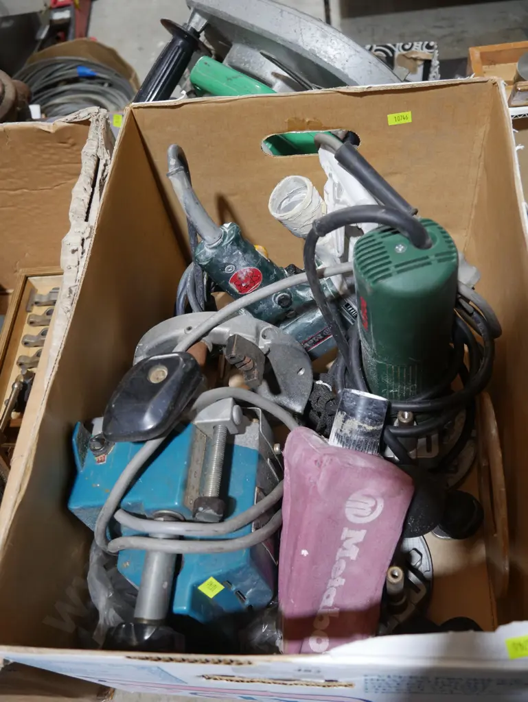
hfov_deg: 44.2
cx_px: 264
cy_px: 351
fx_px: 650
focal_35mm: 32
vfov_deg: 56.8
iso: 400
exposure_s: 1/60
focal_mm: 16
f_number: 3.6
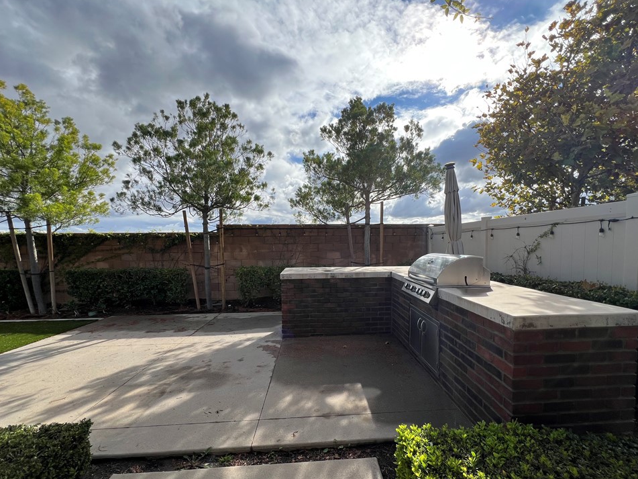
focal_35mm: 14
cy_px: 255
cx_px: 333
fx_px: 258
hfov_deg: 102.0
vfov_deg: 85.5
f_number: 1.8
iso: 32
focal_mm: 1.57
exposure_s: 1/1325
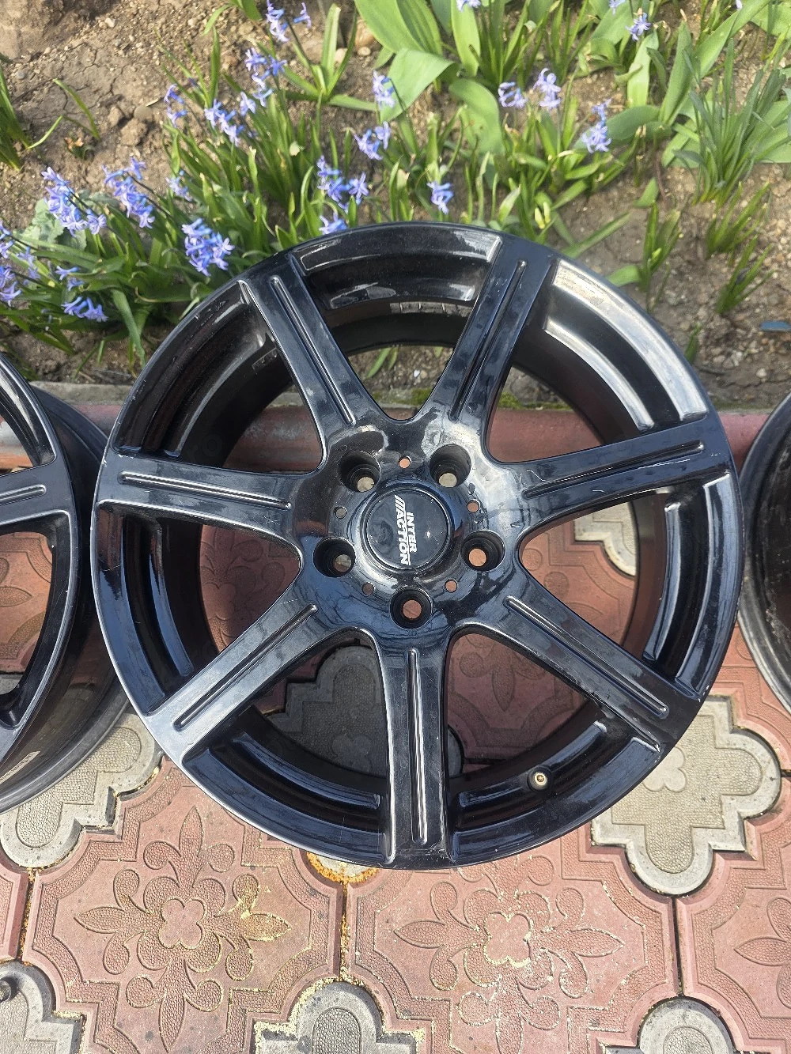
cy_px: 527
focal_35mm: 23
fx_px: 701
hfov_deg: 58.9
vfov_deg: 73.9
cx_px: 396
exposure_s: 1/182
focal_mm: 6.3
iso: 32
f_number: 1.7
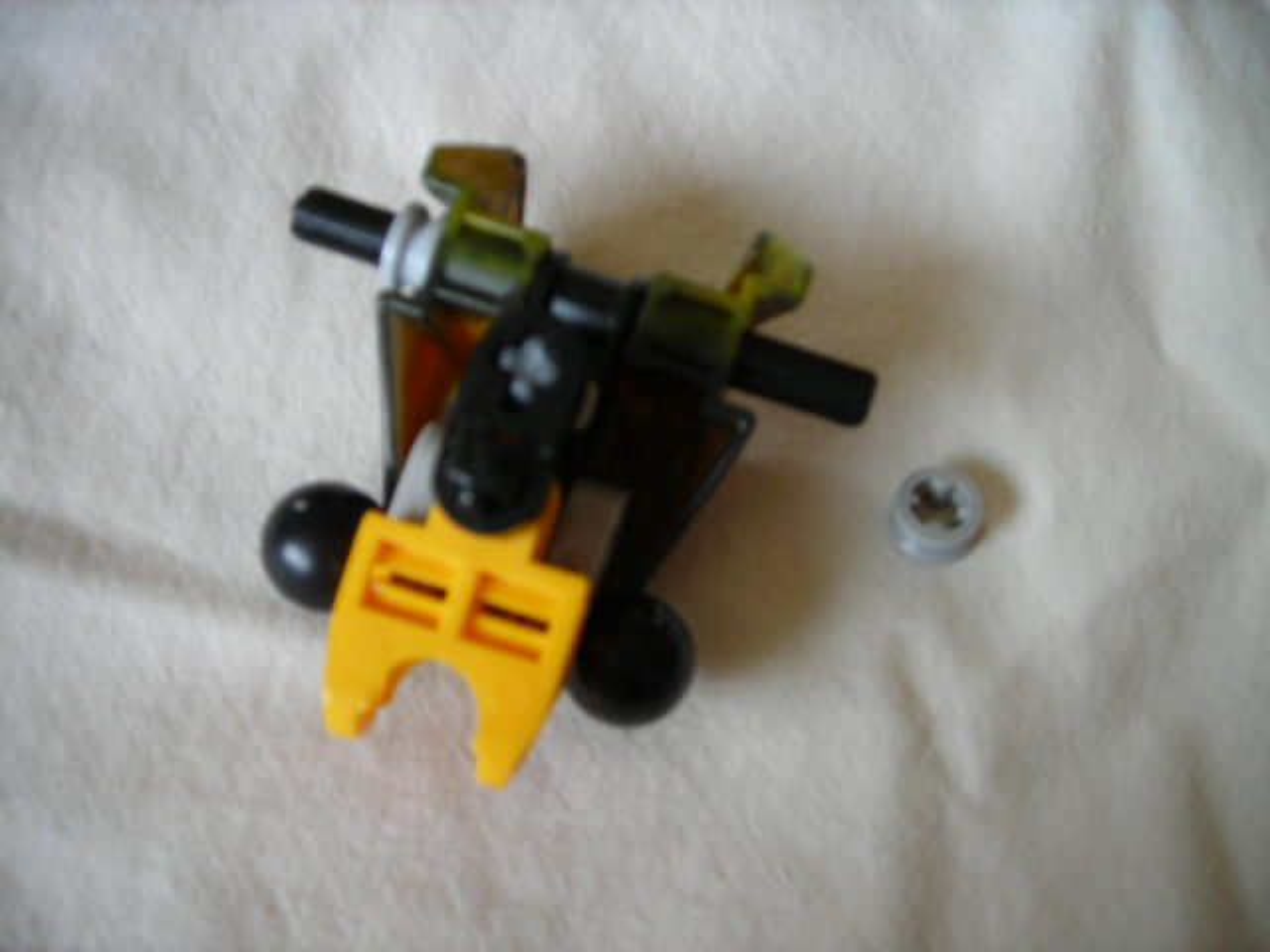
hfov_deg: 49.0
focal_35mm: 38
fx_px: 1394
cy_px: 476
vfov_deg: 37.7
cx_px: 635
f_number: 3.2
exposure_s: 1/17.7
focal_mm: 6.3
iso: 50
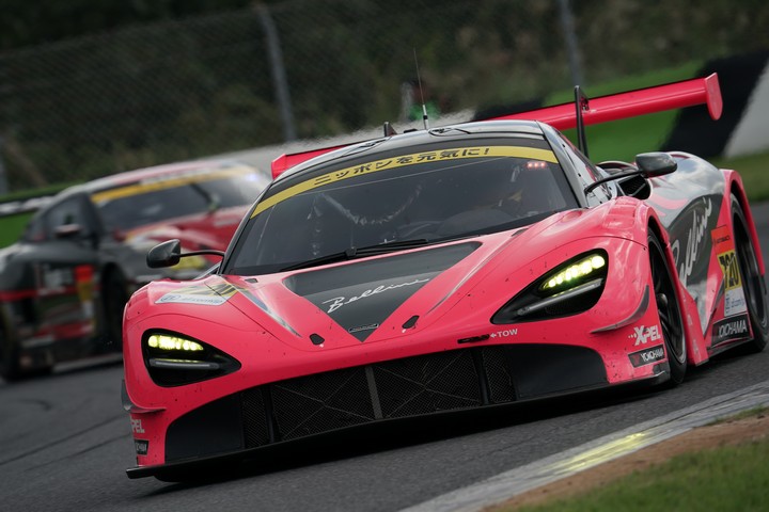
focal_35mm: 489
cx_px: 384
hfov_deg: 4.2
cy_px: 256
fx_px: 10445
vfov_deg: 2.8
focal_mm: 489
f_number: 8
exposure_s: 1/500
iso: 200
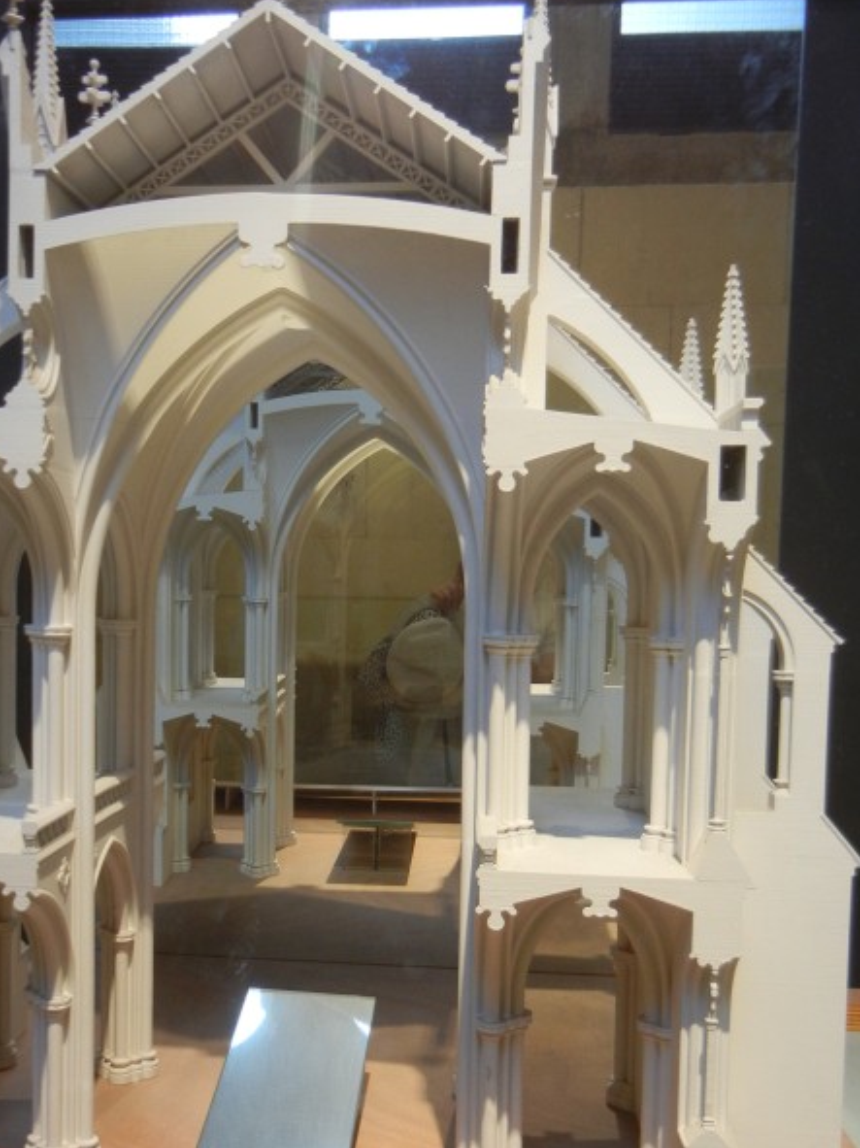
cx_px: 318
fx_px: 1292
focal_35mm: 39
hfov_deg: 36.6
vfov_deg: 47.7
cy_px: 655
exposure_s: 1/30
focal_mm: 5.4
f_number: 3.5
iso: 274
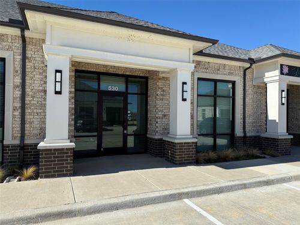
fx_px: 208
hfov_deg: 71.6
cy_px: 112
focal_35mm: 24
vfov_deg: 56.8
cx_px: 150
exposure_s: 1/4673
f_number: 1.78
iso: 80
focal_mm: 6.76
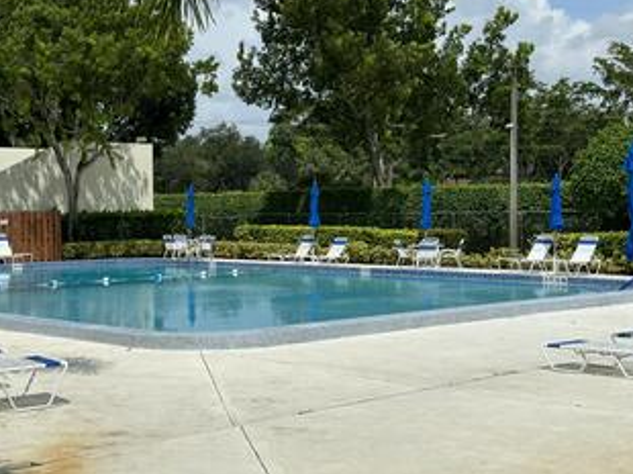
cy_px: 208
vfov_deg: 23.6
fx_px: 1133
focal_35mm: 62
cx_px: 276
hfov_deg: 31.2
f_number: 1.78
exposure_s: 1/8929
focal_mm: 6.86
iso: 64
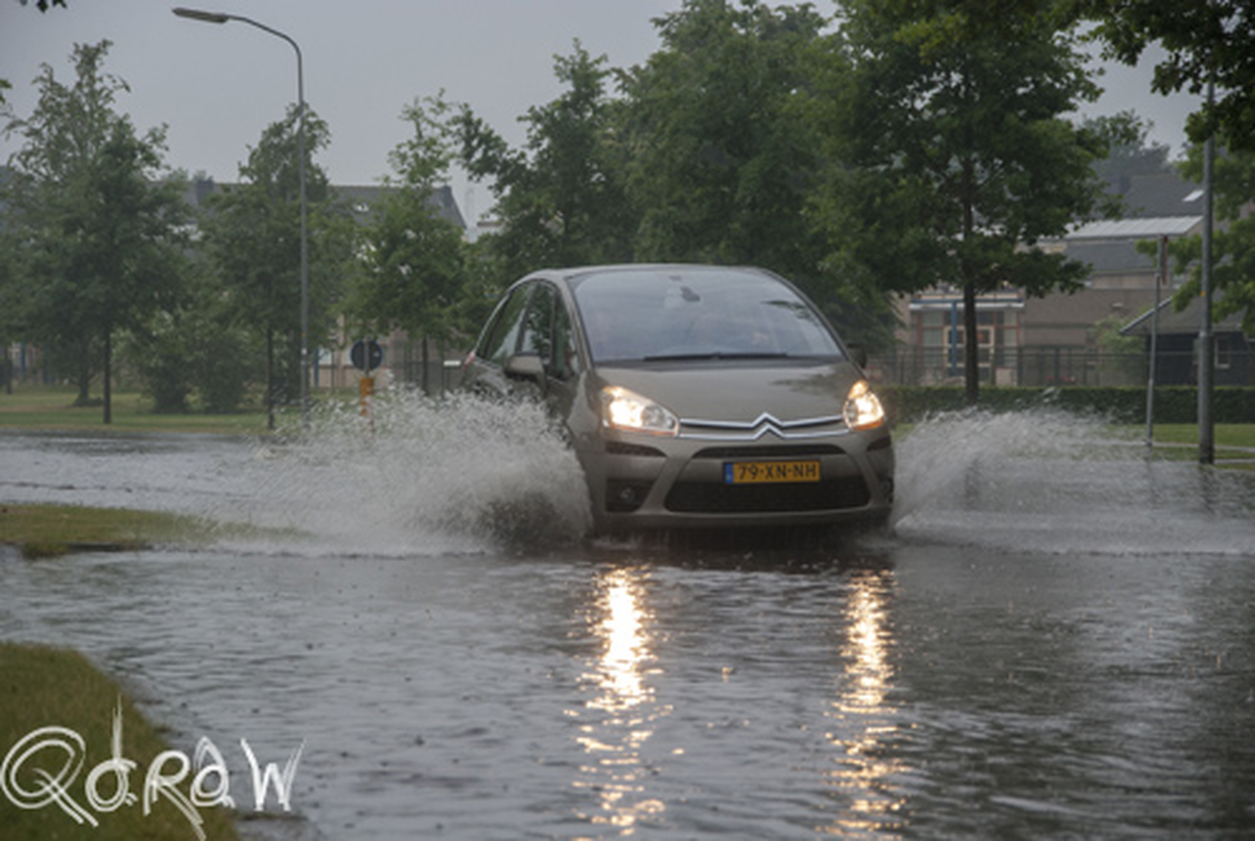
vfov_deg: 12.2
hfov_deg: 18.2
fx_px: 3928
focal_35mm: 112
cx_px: 628
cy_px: 420
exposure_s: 1/125
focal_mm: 75
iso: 250
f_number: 5.6
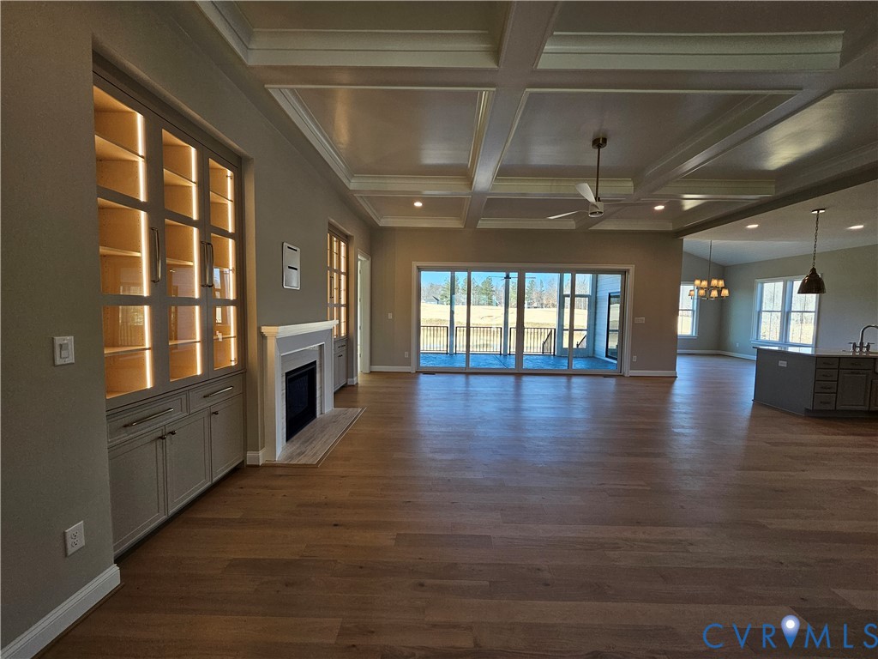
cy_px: 330
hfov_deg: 106.2
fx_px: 330
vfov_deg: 89.9
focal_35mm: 13
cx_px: 439
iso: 40
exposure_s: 1/60
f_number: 2.2
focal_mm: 1.74
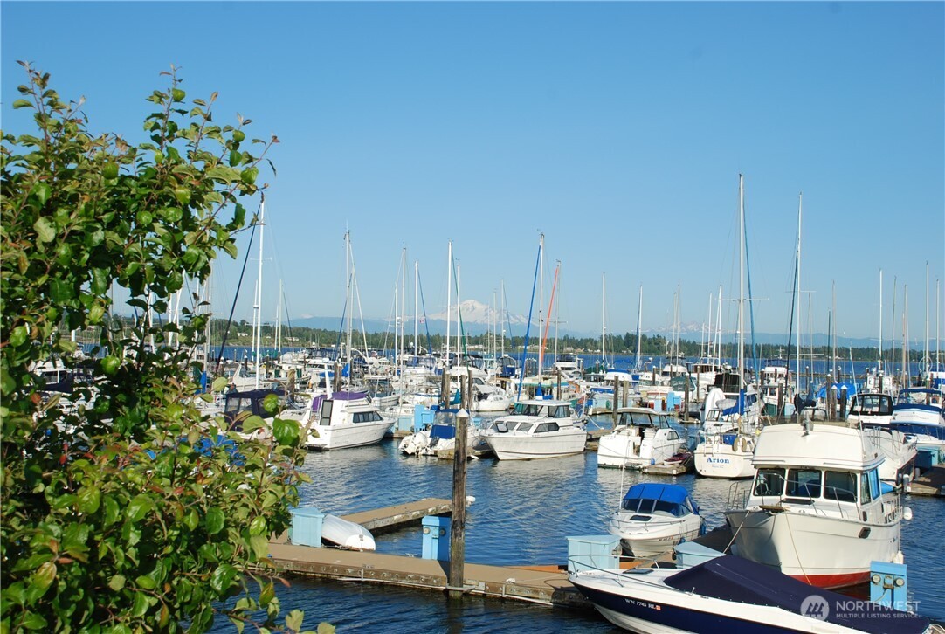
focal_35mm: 46
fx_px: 1223
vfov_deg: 29.1
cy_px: 317
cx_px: 472
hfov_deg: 42.2
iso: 110
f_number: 10
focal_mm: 31
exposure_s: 1/250
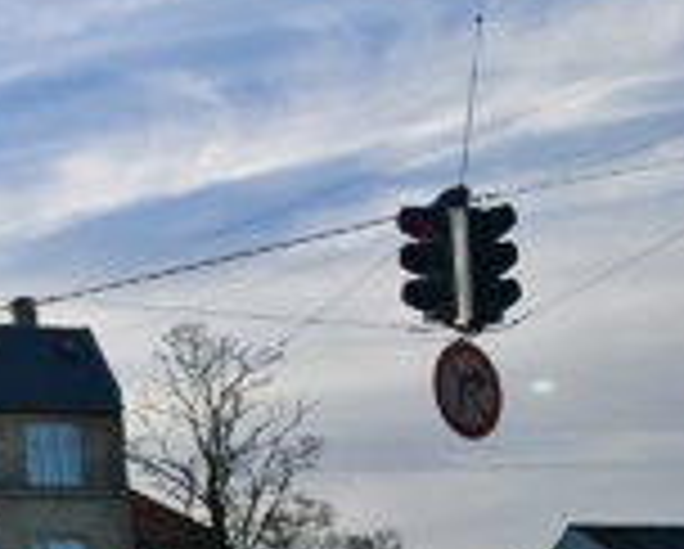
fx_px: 1885
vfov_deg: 16.2
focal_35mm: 93
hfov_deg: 17.8
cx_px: -423
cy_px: 560
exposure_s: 1/1522
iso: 32
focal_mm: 4.15
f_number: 2.2
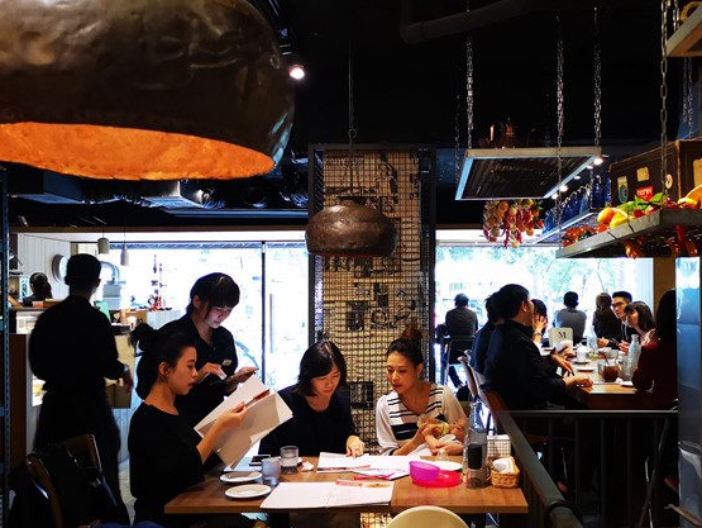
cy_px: 291
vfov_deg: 40.7
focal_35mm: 35
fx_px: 710
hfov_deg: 52.3
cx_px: 420
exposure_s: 1/50
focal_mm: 3.95
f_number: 1.8
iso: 640
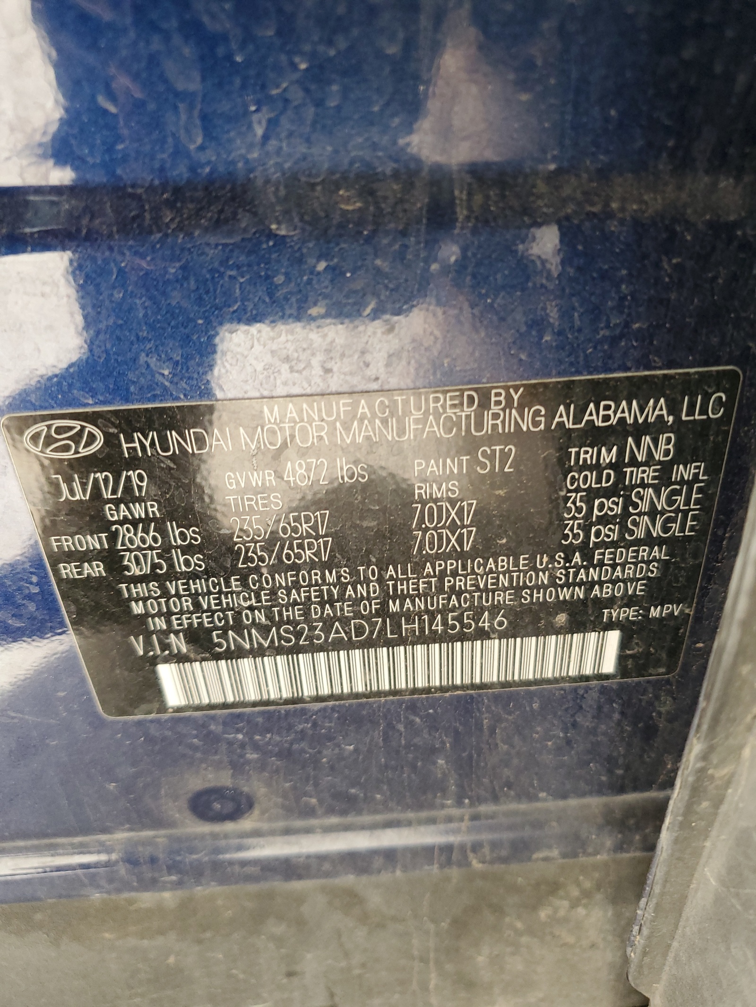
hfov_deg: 53.1
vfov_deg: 67.3
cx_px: 378
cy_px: 504
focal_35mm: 26
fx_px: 757
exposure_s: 1/60.2
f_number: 1.5
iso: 124
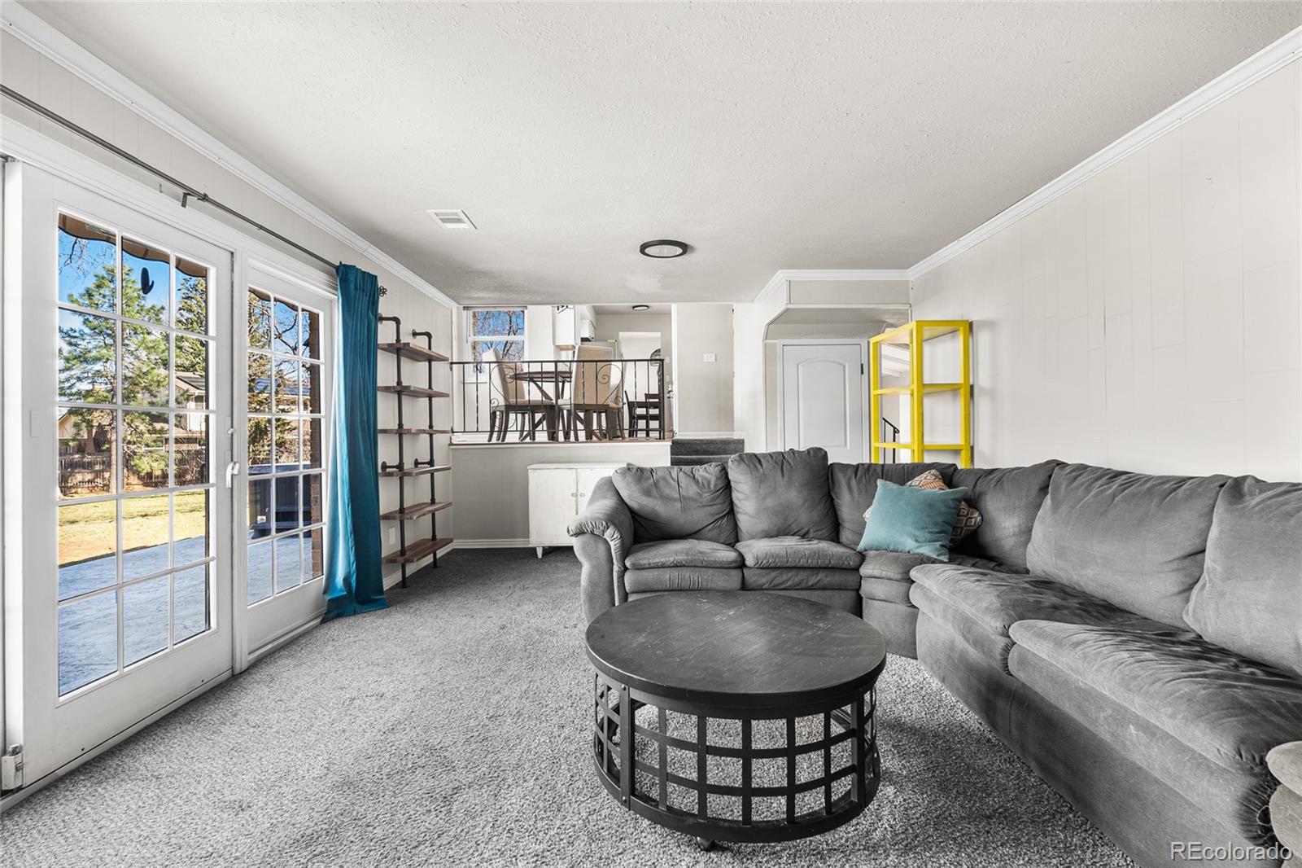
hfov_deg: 96.7
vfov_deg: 73.7
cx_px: 651
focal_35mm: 16
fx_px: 579
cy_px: 434
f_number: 8
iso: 200
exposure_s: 1.3
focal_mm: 16
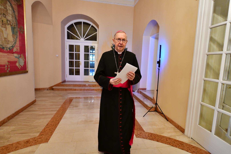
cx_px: 116
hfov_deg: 86.9
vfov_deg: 64.6
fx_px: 122
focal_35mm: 19
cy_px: 77
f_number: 2.8
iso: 2000
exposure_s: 1/200
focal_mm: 19
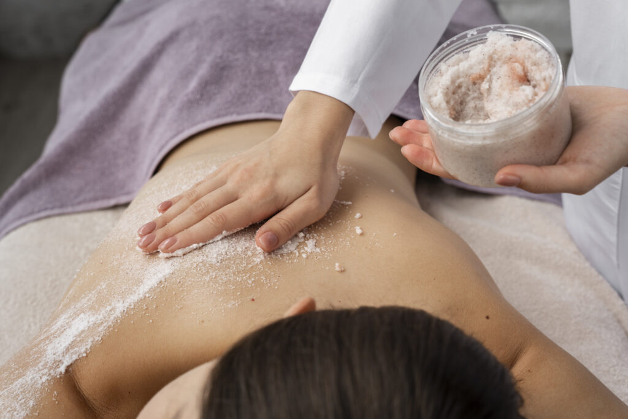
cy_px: 210
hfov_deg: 35.5
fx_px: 982
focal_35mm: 56
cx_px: 314
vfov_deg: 24.1
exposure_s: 1/160
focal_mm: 56.3
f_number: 6.3
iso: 640
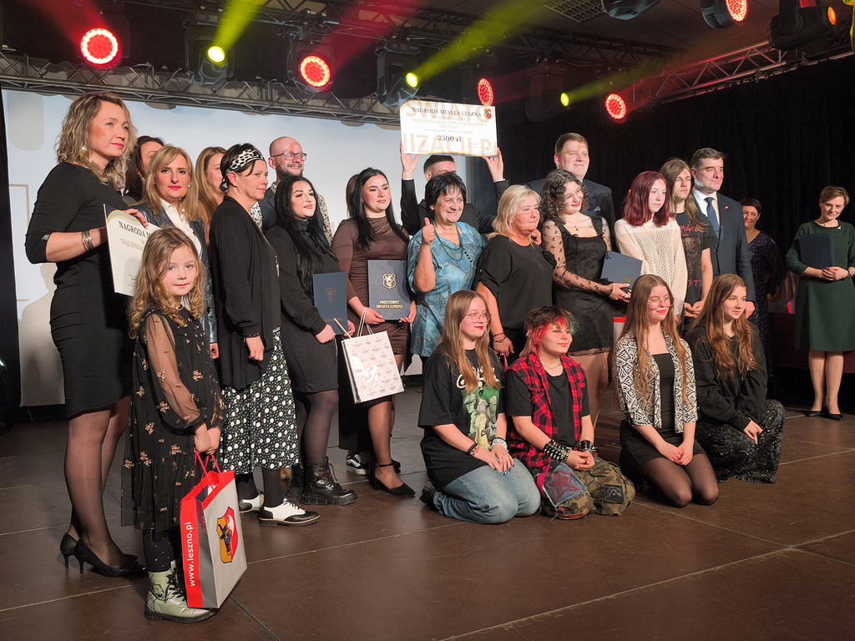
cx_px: 428
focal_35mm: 34
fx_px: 840
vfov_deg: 41.8
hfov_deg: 54.0
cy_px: 320
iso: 100
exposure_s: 1/120
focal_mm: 6.57
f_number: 1.6
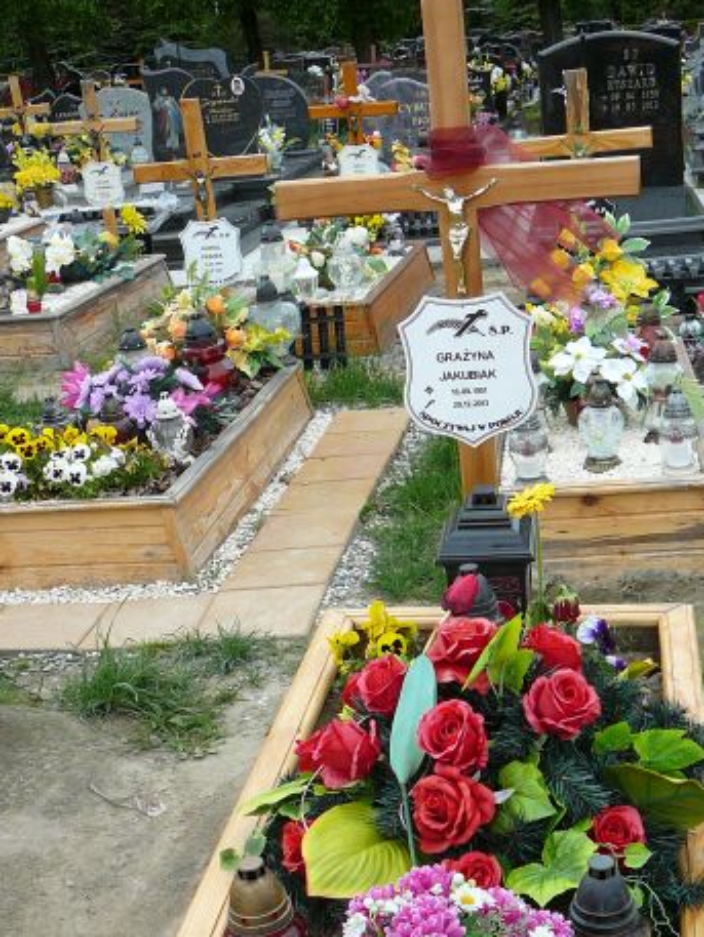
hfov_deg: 29.5
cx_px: 456
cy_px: 609
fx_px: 1328
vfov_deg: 38.5
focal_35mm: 49
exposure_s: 1/500
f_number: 2.8
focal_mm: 5.2
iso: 80
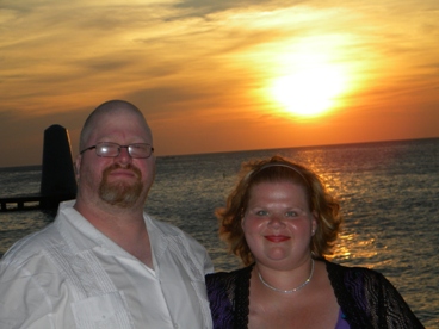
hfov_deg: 23.6
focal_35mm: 83
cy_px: 164
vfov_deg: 17.8
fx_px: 1053
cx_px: 220
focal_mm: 15.1
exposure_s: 1/1000
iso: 110
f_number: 4.5
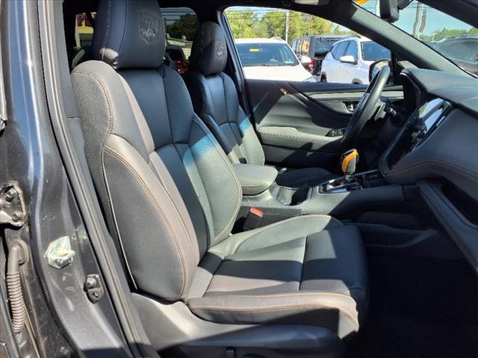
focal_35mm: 27
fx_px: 373
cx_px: 239
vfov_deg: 51.4
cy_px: 179
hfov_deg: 65.3
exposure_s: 1/500
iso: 40
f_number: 1.9
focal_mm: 3.58
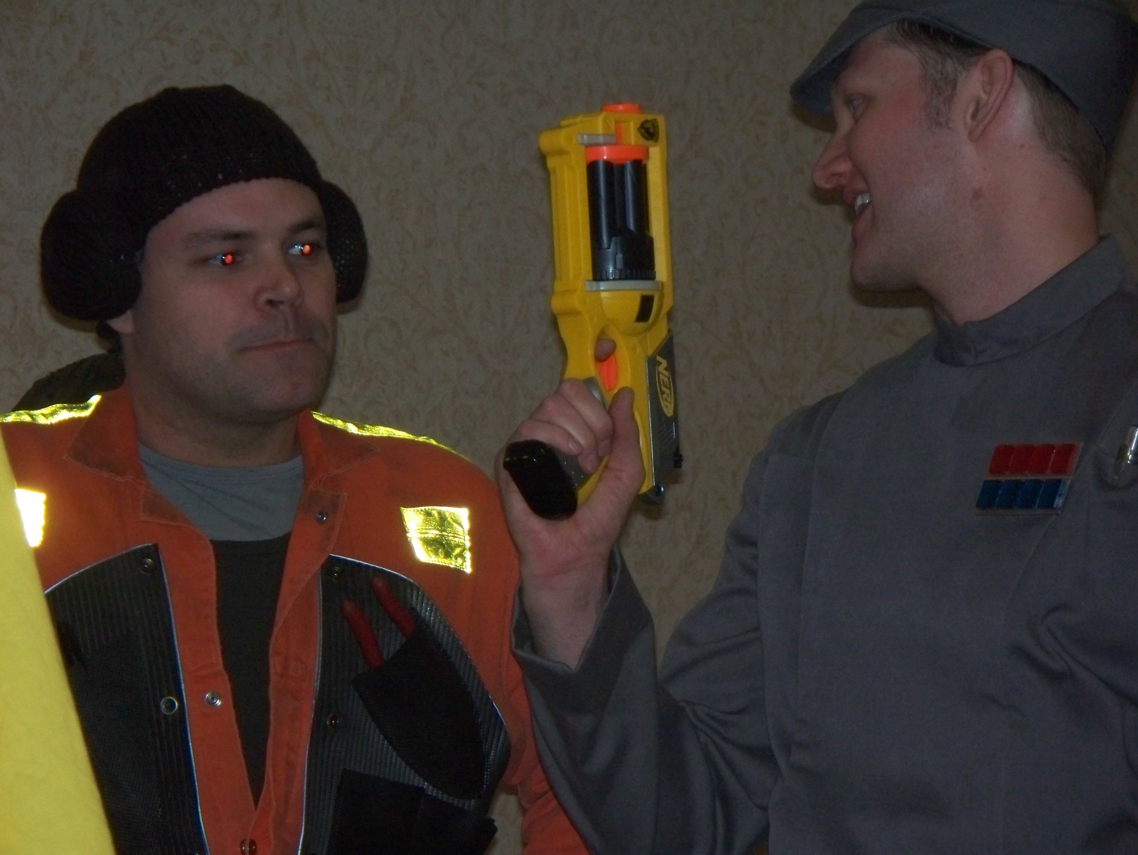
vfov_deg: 8.3
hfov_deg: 11.0
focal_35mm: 180
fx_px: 5922
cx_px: 569
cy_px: 428
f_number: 5.1
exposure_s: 1/100
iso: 400
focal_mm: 37.7
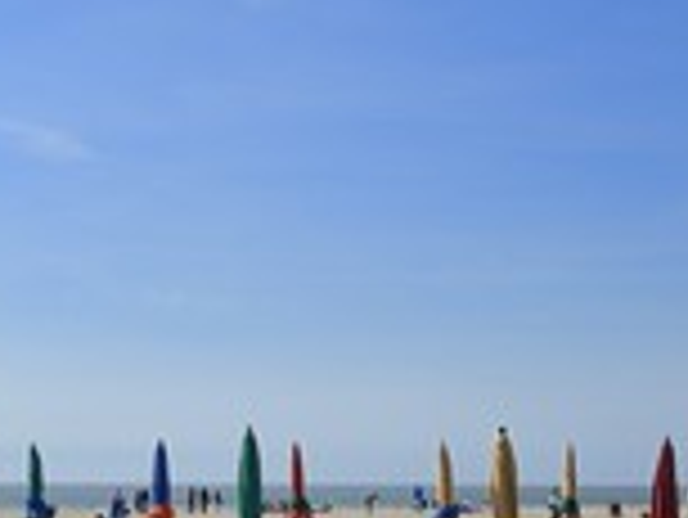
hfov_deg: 19.5
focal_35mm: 100
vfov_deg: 14.6
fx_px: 1989
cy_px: 523
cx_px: 162
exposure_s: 1/250
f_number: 11
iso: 200
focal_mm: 38
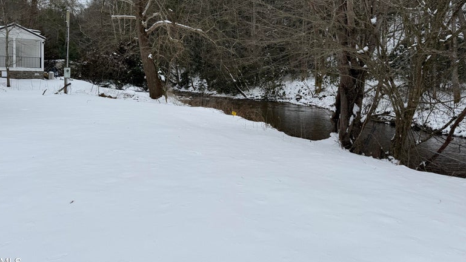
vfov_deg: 39.7
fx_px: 358
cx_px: 232
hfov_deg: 66.1
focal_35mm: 29
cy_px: 87
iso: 80
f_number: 1.78
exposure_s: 1/3953
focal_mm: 6.76
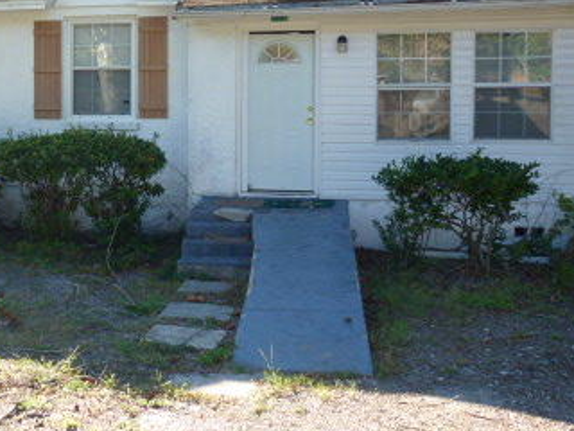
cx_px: 91
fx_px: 796
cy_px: 129
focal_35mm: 48
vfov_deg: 30.0
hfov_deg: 37.8
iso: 100
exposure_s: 1/250
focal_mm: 4.3
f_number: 3.3
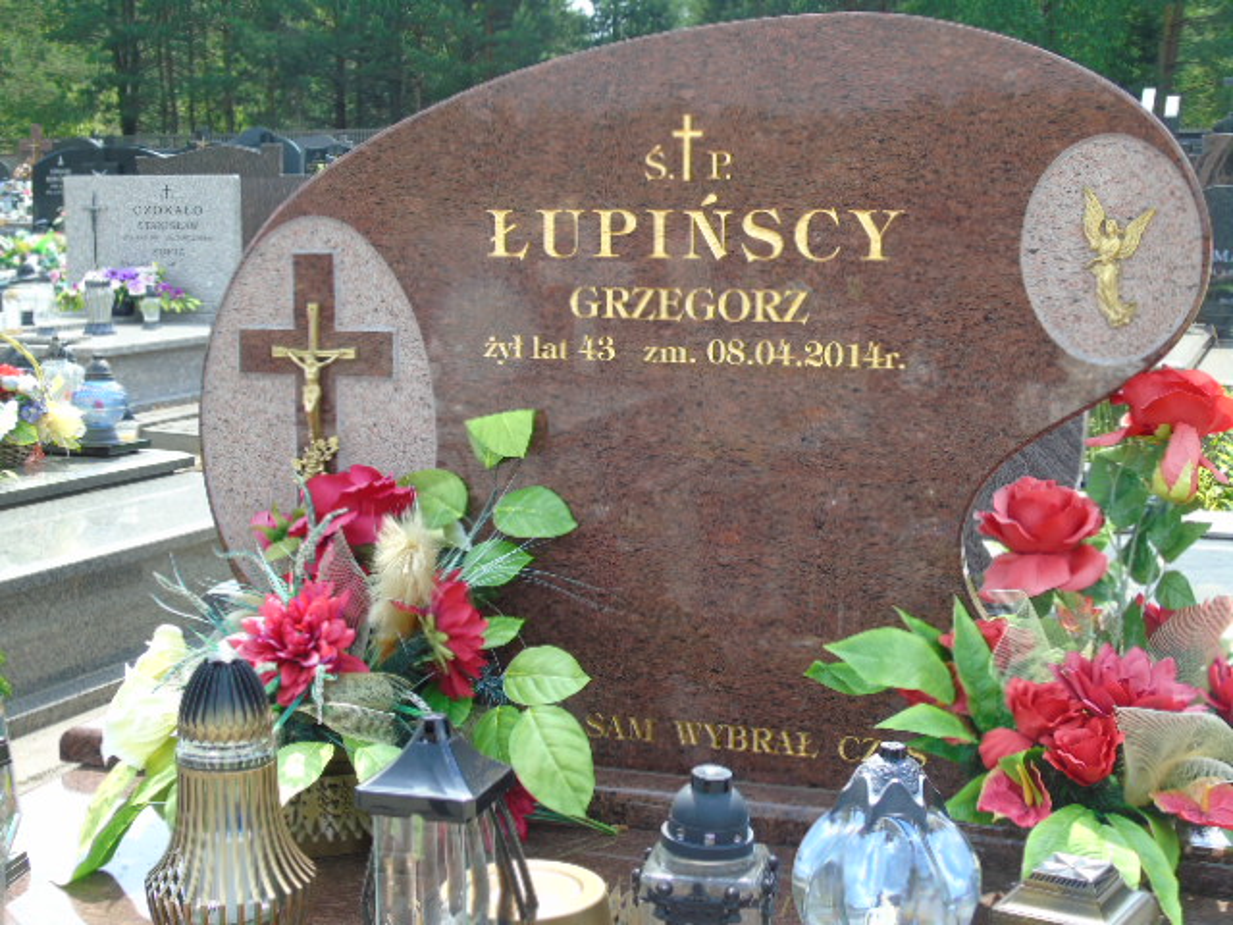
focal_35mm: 54
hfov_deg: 35.5
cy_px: 462
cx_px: 616
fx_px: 1923
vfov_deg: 27.0
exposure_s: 1/125
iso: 80
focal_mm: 9.6
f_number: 4.3
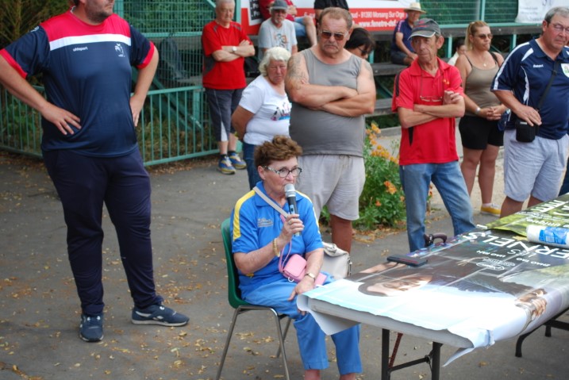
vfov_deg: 22.7
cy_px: 190
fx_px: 949
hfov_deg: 33.4
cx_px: 284
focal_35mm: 60
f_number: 5.6
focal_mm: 40
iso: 160
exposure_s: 1/125
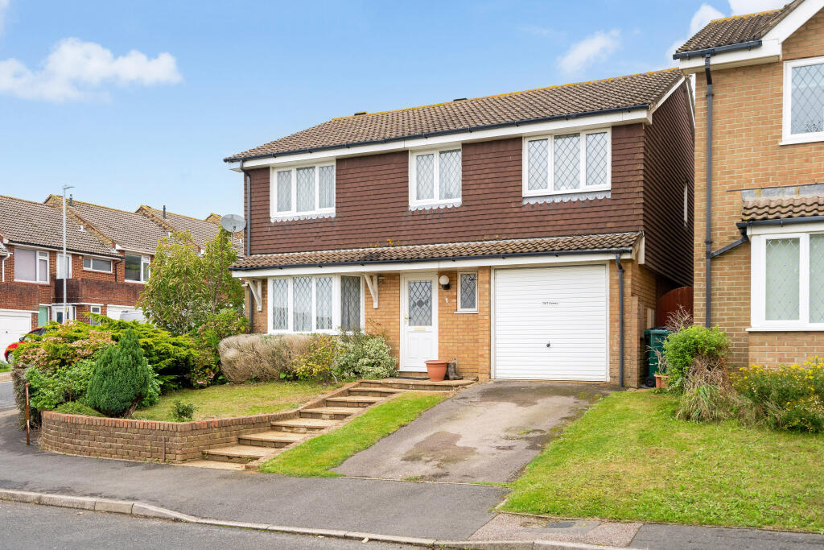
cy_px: 275
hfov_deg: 57.2
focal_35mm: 33
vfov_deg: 40.0
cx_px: 412
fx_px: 755
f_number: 7.1
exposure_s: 1/200
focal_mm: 33
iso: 500
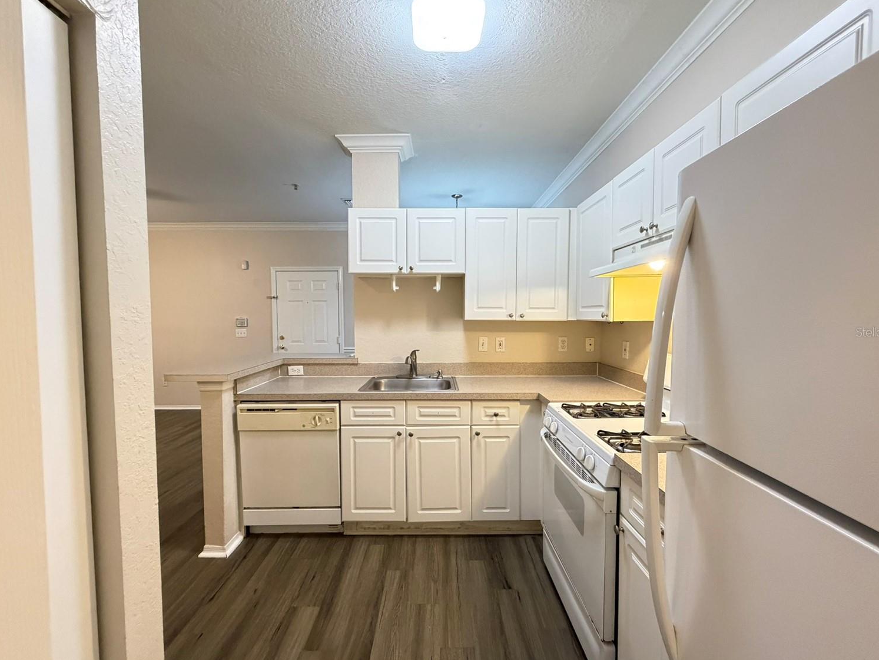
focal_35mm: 15
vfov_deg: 81.8
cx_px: 440
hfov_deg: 98.2
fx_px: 381
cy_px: 332
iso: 640
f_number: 2.2
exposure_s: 1/60
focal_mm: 2.22
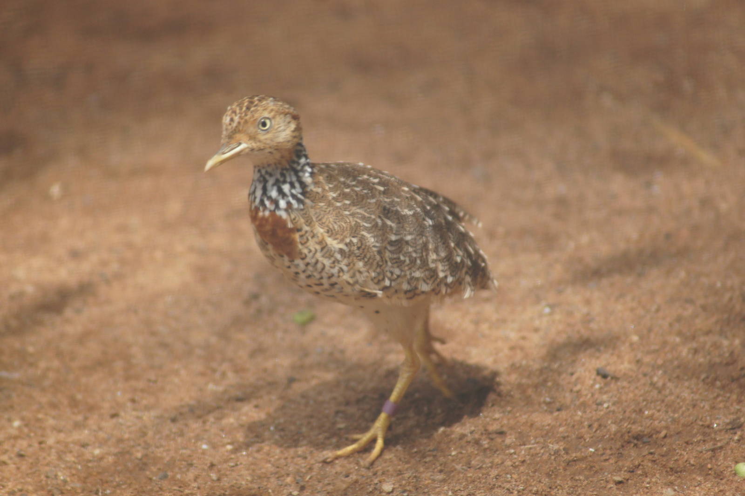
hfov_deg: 4.6
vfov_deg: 3.1
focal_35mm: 450
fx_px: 9307
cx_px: 372
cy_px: 248
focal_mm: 300
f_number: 5.6
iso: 400
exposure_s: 1/400
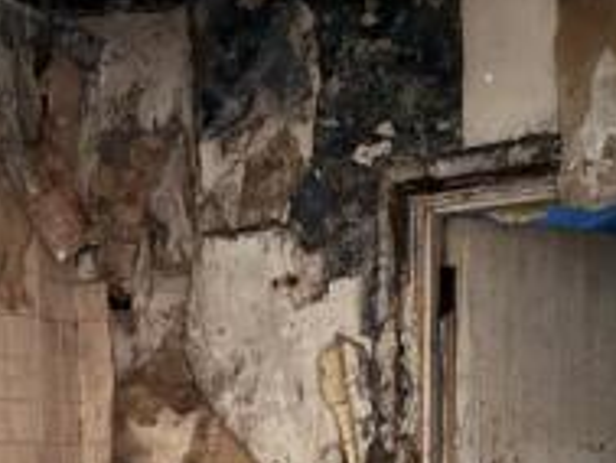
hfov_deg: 25.9
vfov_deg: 18.6
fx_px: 1318
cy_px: 592
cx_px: 142
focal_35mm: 74
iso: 1250
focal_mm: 6.76
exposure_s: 1/2
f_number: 1.78
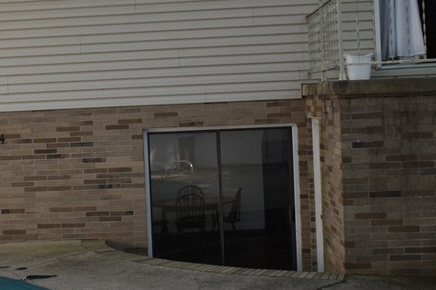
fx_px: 823
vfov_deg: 20.0
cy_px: 120
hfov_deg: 29.2
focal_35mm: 68
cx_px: 104
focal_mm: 20
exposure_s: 1/100
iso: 100
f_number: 7.1
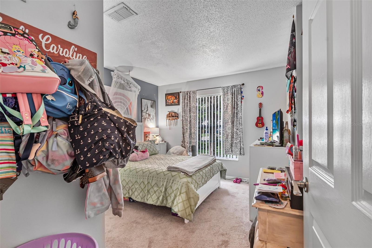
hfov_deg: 100.4
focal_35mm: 15
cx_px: 186
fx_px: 155
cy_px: 124
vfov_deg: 77.3
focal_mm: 10
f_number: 9
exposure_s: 1/13
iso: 320
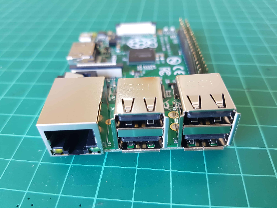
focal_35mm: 26
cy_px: 104
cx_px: 138
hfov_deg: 67.3
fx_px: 208
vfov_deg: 53.1
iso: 160
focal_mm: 4.2
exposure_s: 1/25
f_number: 1.7
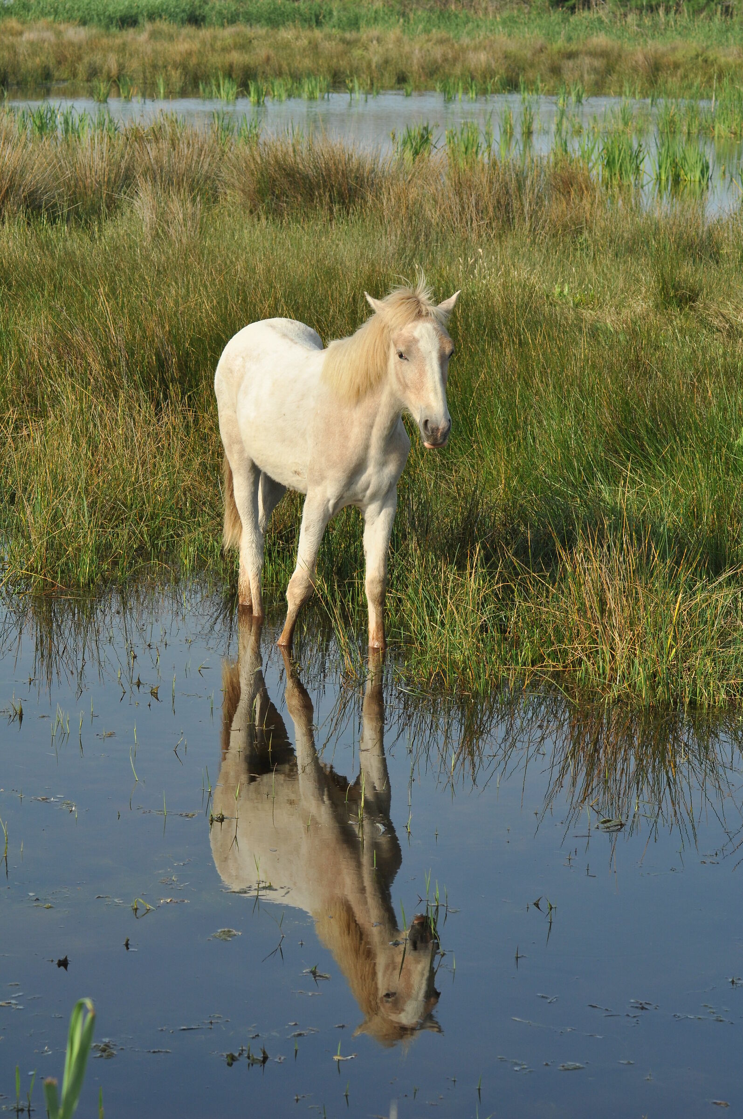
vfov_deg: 19.5
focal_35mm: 105
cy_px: 560
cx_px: 372
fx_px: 3259
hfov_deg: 13.0
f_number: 9
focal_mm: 70
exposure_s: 1/400
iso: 200
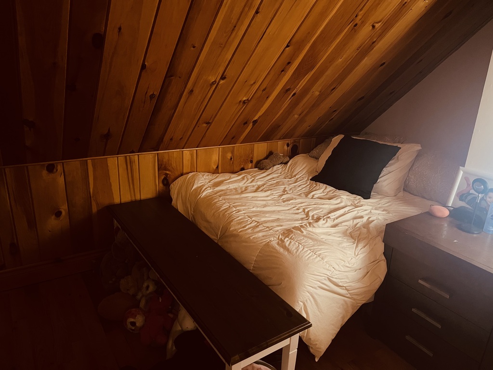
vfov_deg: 53.1
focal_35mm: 26
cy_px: 185
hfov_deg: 67.3
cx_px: 246
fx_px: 370
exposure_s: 1/24
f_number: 1.6
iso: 800
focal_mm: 5.1
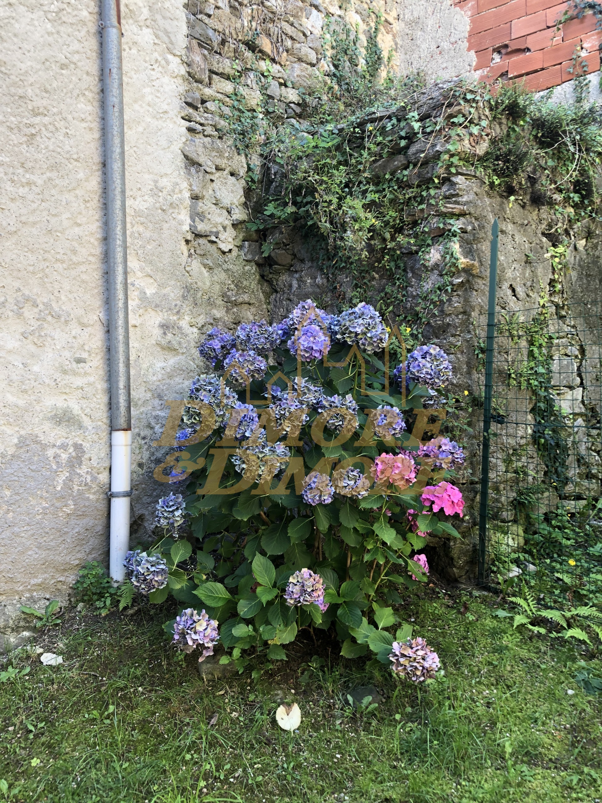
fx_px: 649
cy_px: 402
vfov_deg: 63.4
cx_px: 301
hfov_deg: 49.7
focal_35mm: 28
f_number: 1.8
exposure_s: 1/120
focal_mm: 3.99
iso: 50
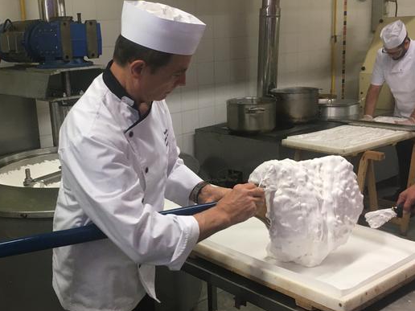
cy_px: 149
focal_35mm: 45
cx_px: 147
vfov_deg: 32.2
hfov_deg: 41.7
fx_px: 539
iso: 50
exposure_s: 1/33
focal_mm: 4.15
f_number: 2.2
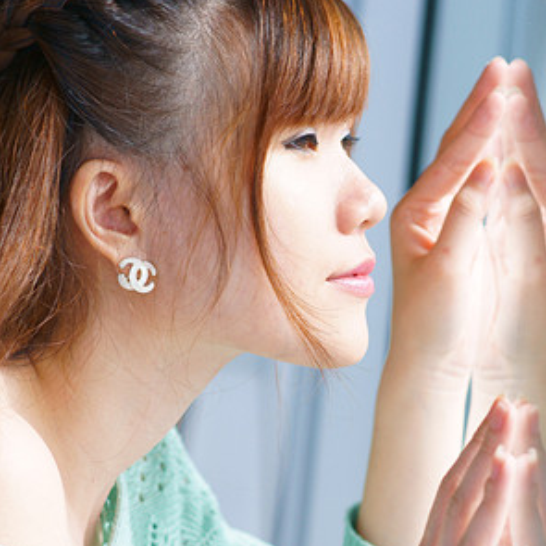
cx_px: 428
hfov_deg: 8.9
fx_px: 3498
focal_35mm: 196
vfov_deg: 8.9
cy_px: 428
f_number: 4
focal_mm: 85
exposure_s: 1/100
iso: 200
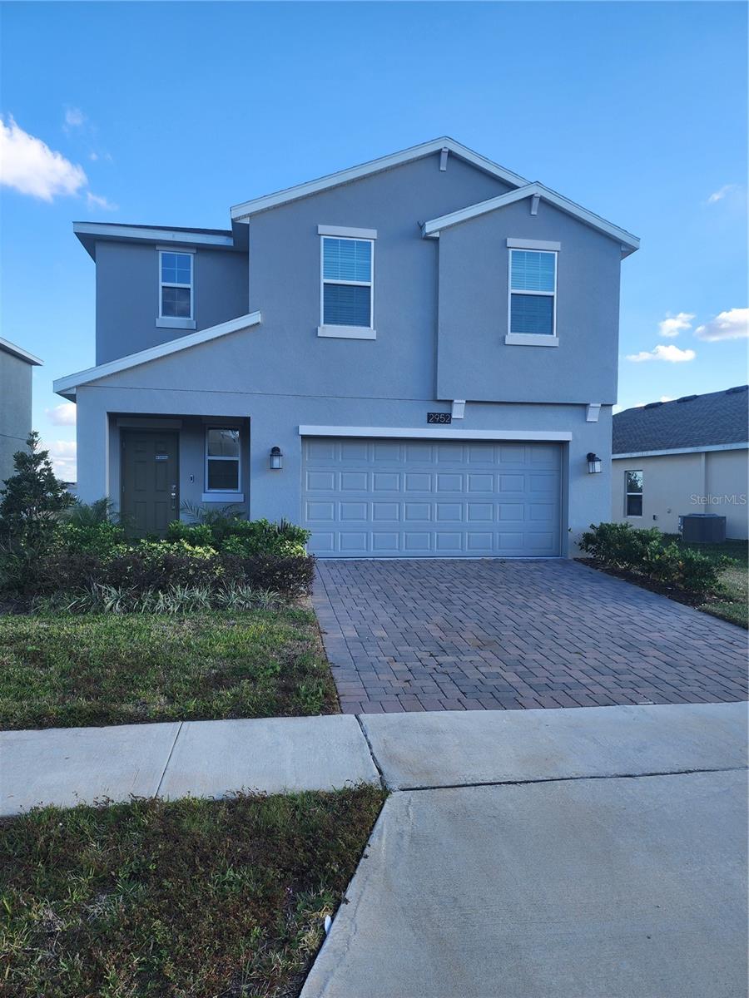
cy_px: 499
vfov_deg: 73.9
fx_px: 664
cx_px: 374
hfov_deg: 58.9
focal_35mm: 23
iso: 12
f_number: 1.8
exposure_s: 1/344
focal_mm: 6.4
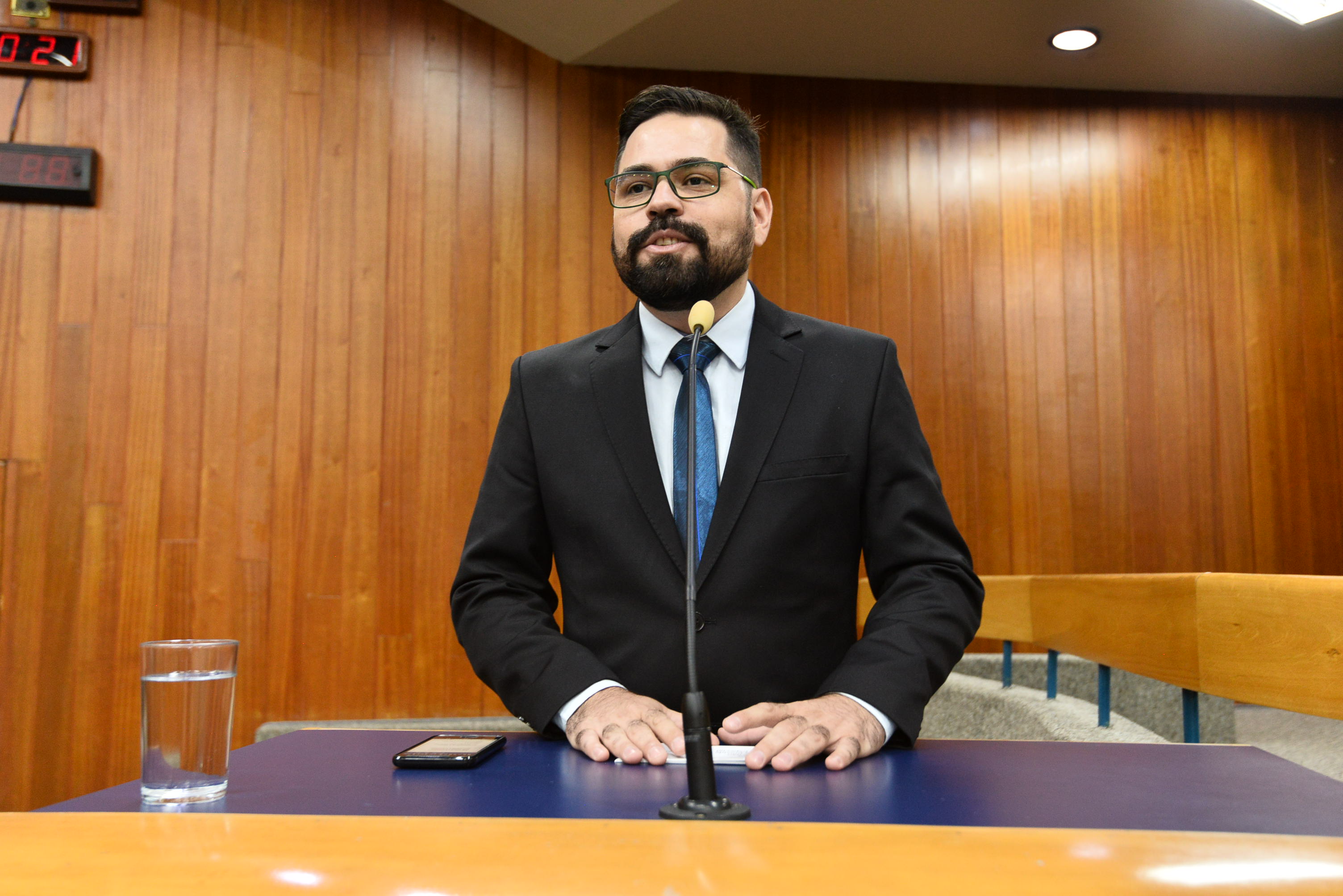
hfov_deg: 54.4
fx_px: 1306
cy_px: 448
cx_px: 672
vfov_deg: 37.9
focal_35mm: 35
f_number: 5
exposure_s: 1/60
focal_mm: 35
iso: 1600
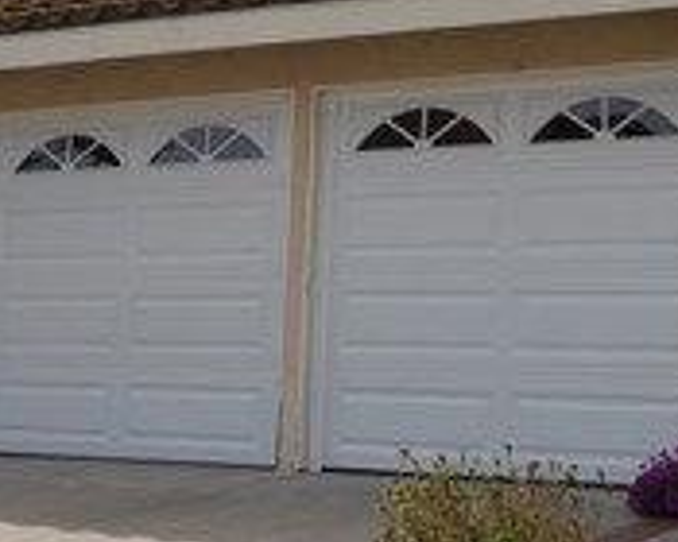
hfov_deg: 21.6
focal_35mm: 86
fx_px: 1726
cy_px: 72
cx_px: 643
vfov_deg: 17.6
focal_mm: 25
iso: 100
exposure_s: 1/500
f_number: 6.3
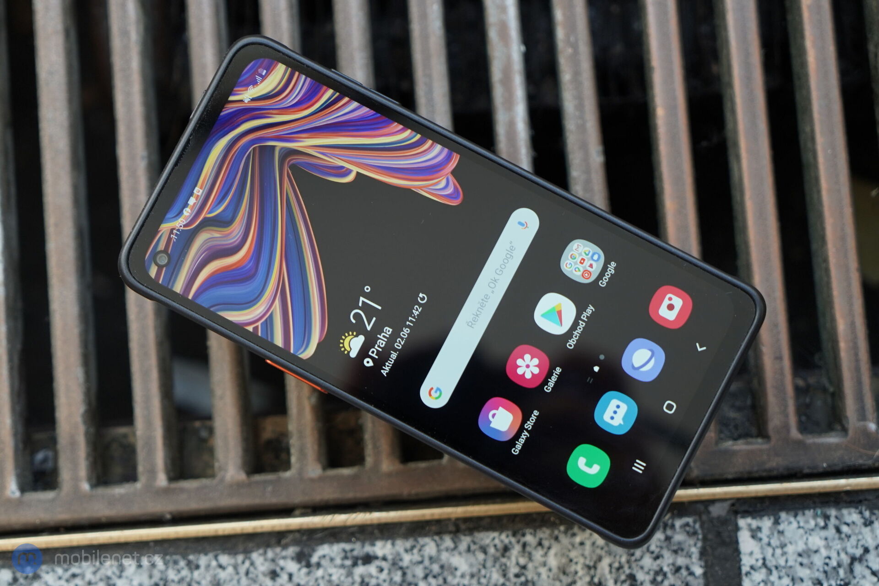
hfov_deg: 35.1
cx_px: 440
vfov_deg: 23.8
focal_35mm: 57
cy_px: 293
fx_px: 1392
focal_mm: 57
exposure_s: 1/160
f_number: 4
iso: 400
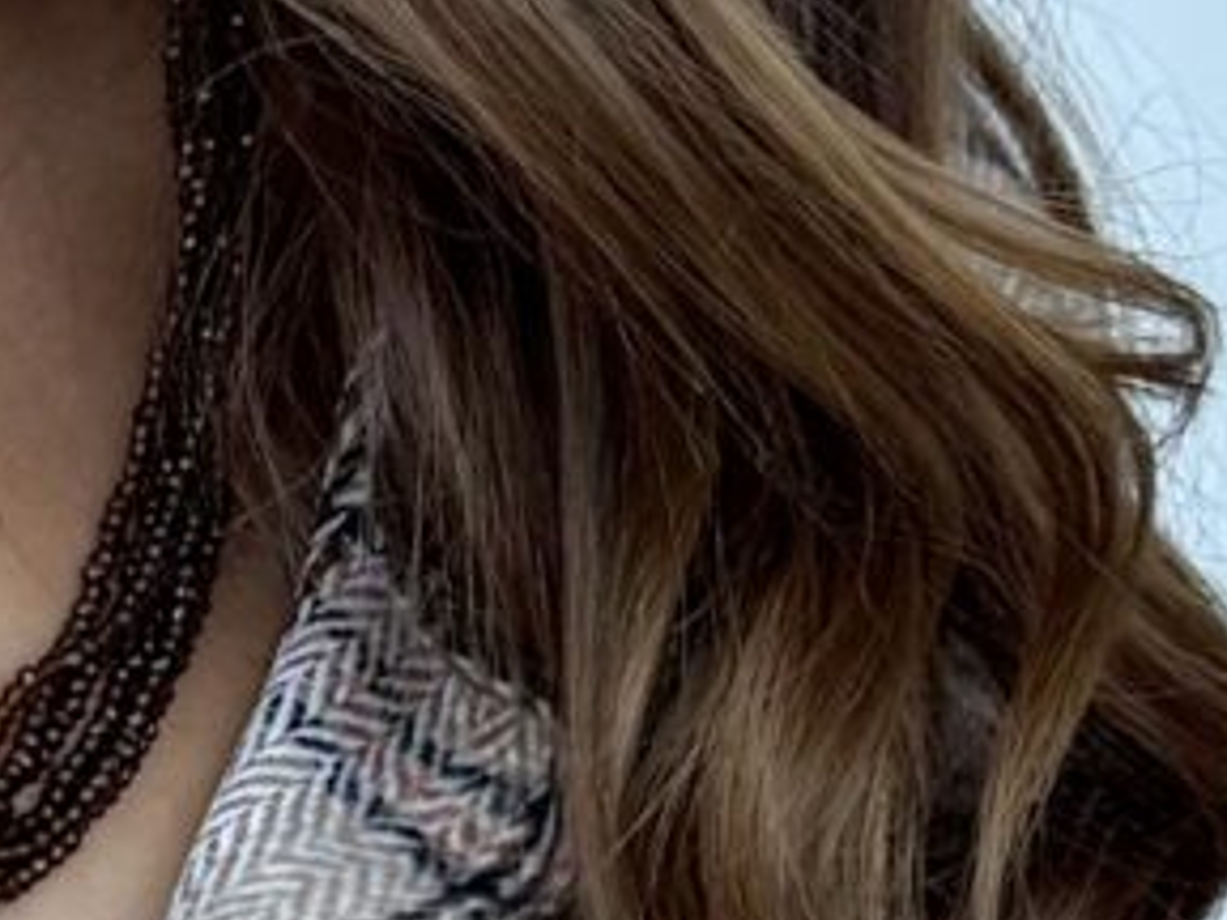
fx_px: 7550
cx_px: -298
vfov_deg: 6.7
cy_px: 1972
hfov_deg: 9.2
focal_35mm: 213
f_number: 1.78
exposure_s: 1/342
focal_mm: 6.76
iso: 80
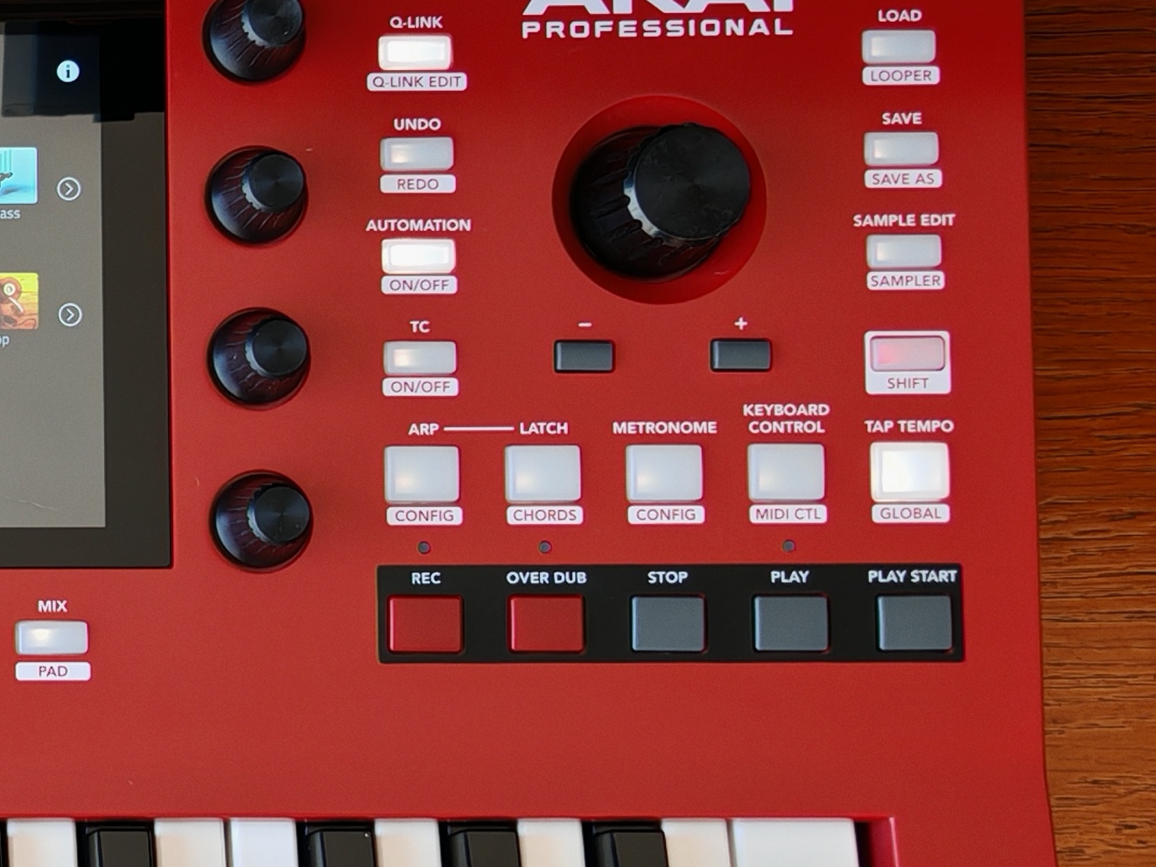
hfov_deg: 18.7
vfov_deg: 15.8
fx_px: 3106
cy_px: 618
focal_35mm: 93
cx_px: -564
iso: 64
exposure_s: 1/100
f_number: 1.9
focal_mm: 6.67
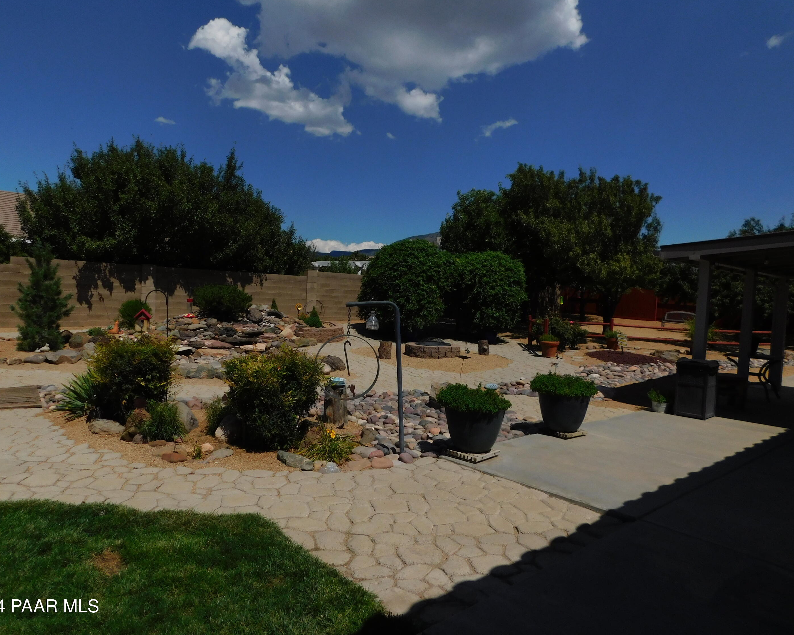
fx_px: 564
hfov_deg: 70.2
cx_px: 375
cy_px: 317
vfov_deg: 58.8
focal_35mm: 24
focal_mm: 4
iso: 125
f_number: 6
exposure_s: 1/1500
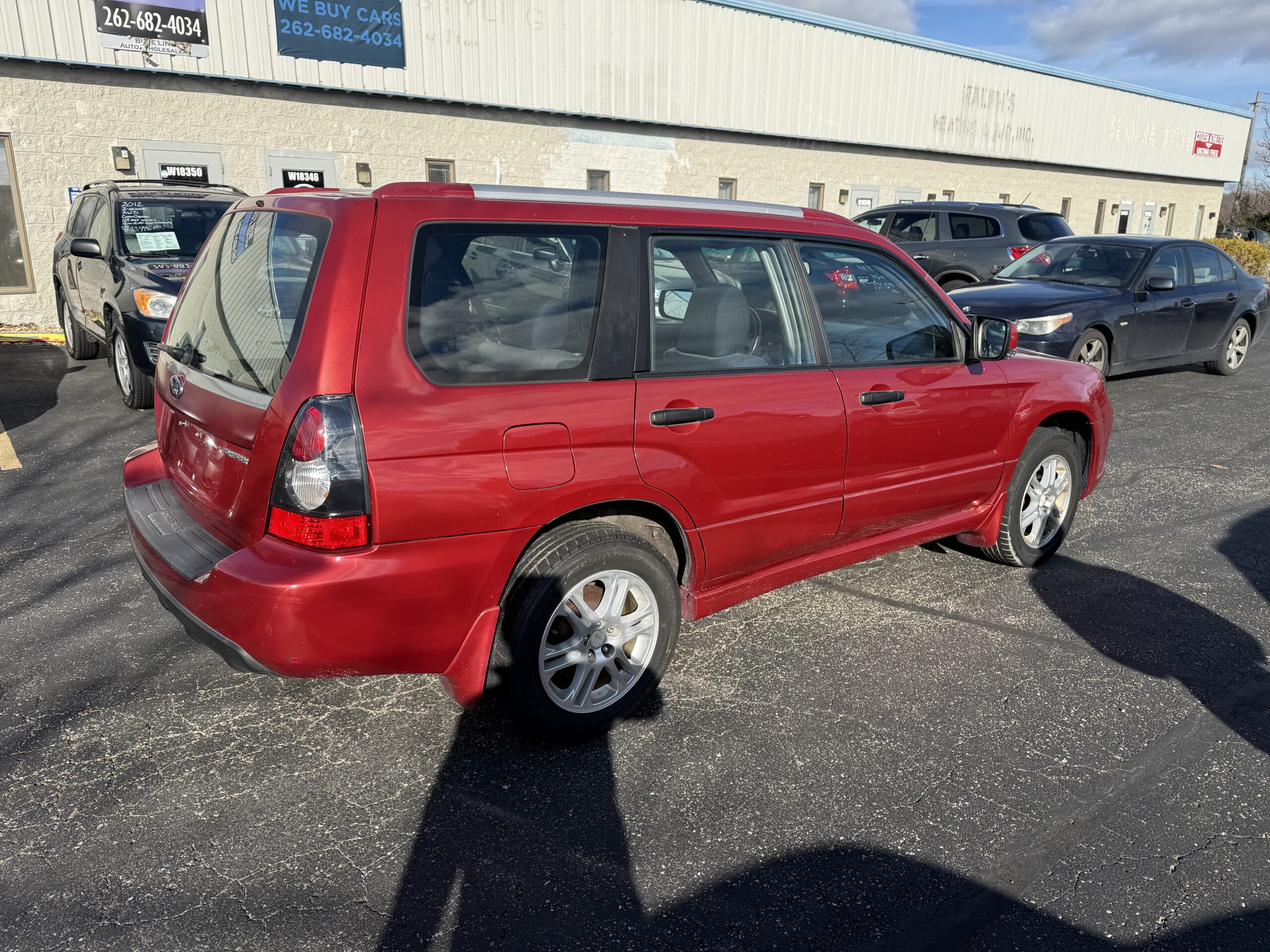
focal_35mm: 24
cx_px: 635
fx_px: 881
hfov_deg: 71.6
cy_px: 476
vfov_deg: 56.8
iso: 80
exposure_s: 1/3145
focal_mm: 6.76
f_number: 1.78
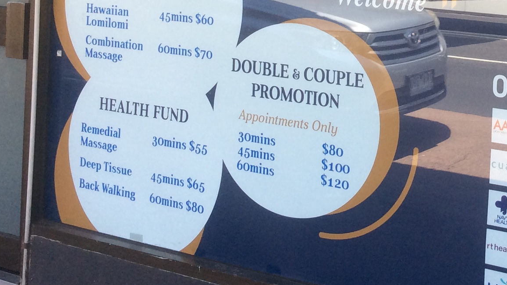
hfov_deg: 26.5
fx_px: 1049
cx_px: 435
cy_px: -42
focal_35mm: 78
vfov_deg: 15.0
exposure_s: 1/187
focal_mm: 3.3
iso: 32
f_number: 2.4
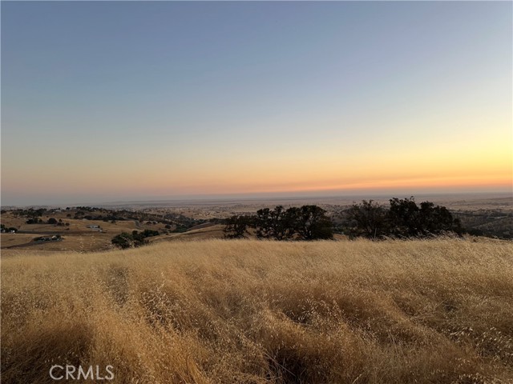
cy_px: 192
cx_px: 256
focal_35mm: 24
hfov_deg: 71.6
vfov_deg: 56.8
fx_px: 356
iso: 80
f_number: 1.78
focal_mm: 6.86
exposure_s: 1/349
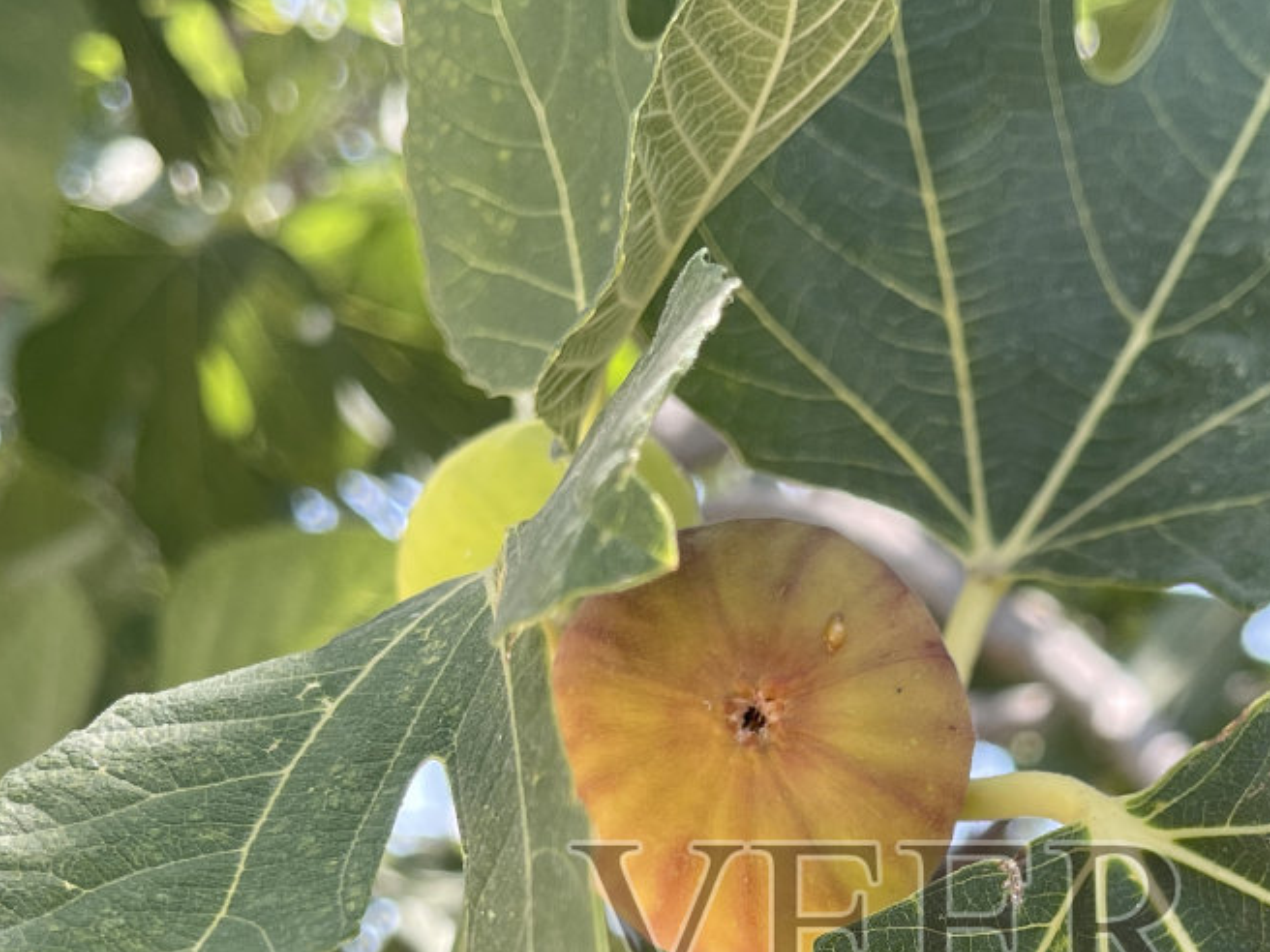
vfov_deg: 23.0
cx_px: 894
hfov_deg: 31.3
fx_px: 2238
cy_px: 973
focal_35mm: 61
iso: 32
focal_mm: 5.1
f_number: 1.6
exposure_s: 1/344
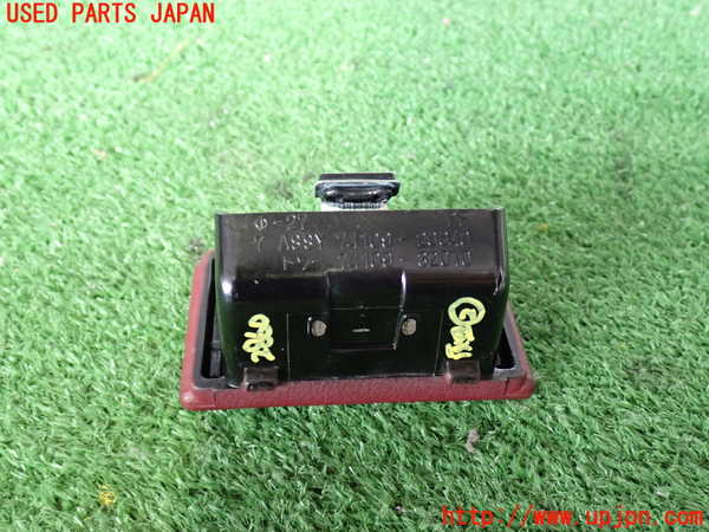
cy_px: 266
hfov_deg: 49.0
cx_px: 354
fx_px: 778
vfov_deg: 37.7
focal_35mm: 38
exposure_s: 1/40
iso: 640
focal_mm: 6.83
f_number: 2.7
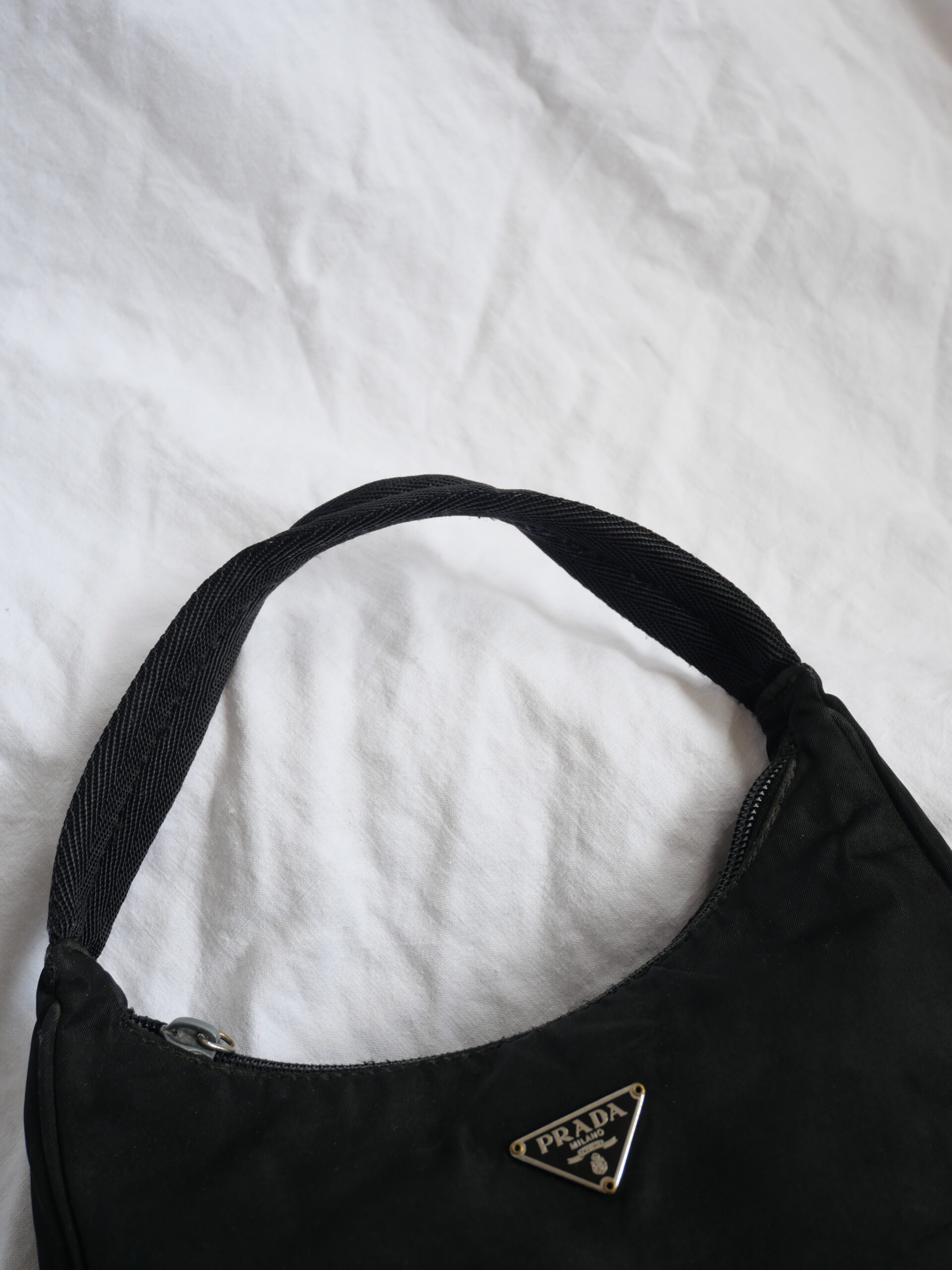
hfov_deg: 39.7
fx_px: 1320
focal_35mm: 36
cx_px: 476
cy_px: 635
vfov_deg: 51.4
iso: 250
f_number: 4.2
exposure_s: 1/60
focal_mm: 18
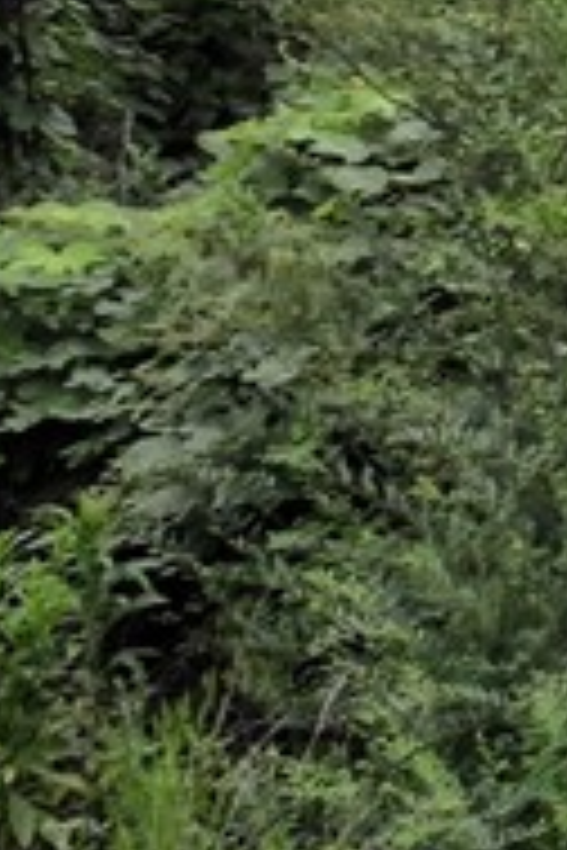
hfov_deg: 8.1
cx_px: 1876
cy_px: -52
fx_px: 3189
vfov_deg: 14.9
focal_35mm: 135
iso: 320
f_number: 2.8
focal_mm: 12.29
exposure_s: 1/80
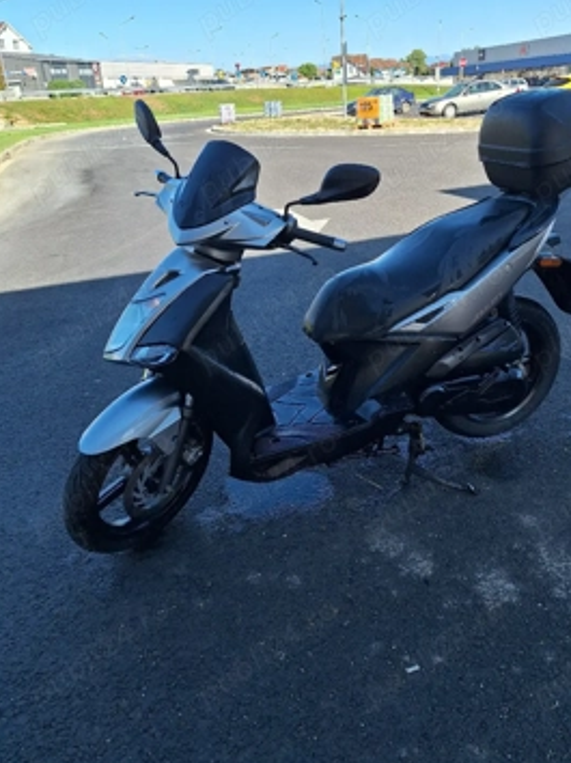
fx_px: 573
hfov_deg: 52.9
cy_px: 343
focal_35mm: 26
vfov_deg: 67.2
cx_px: 310
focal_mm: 5.54
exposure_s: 1/1429
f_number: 1.8
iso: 40
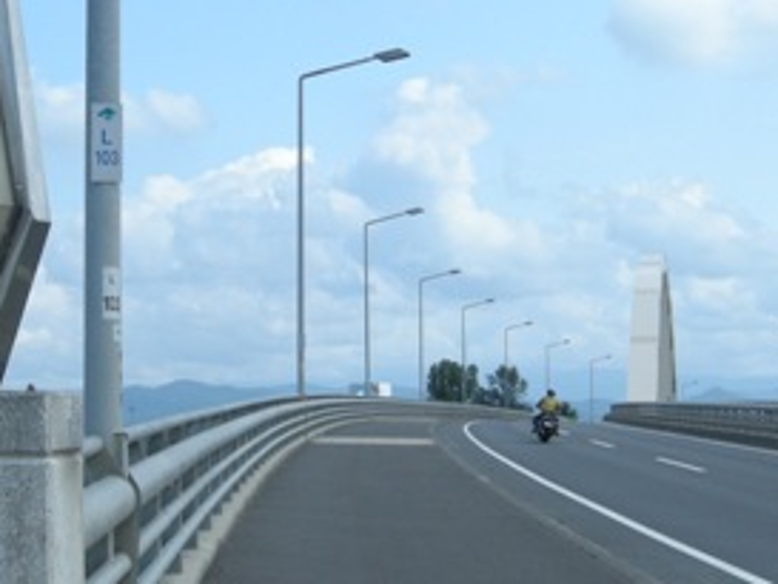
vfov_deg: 18.0
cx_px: 311
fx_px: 1844
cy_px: 311
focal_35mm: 82
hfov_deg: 23.8
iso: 64
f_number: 6.1
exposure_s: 1/300
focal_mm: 7.5
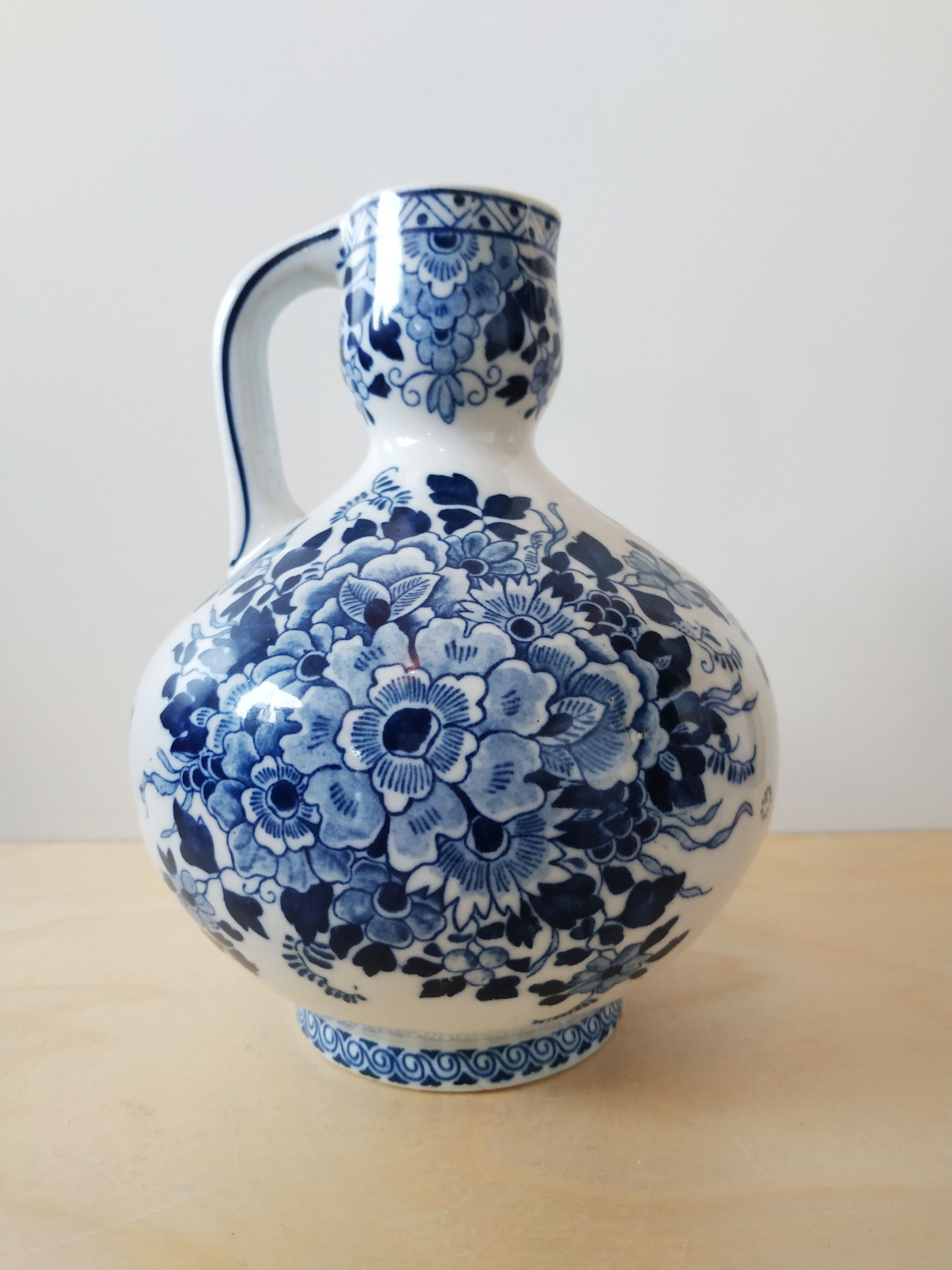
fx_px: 880
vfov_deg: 71.6
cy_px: 635
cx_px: 476
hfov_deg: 56.8
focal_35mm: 24
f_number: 1.9
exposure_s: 1/20
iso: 400
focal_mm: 3.94
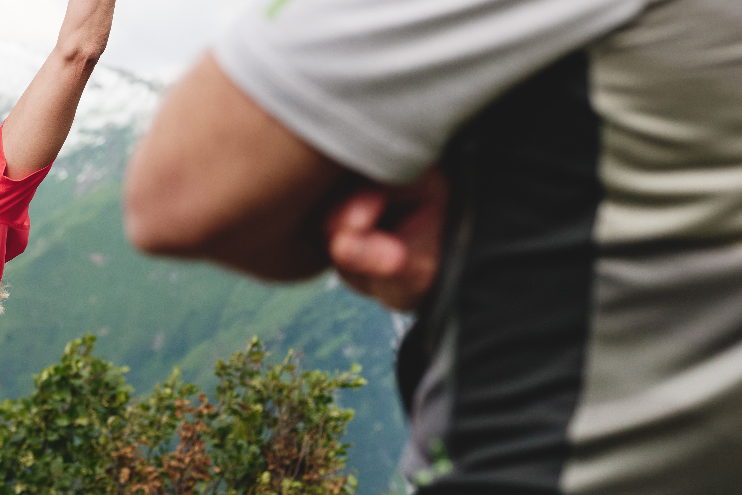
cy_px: 98
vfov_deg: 9.2
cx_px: -220
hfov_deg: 13.3
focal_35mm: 149
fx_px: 3071
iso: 200
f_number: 4
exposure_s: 1/1250
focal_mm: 50
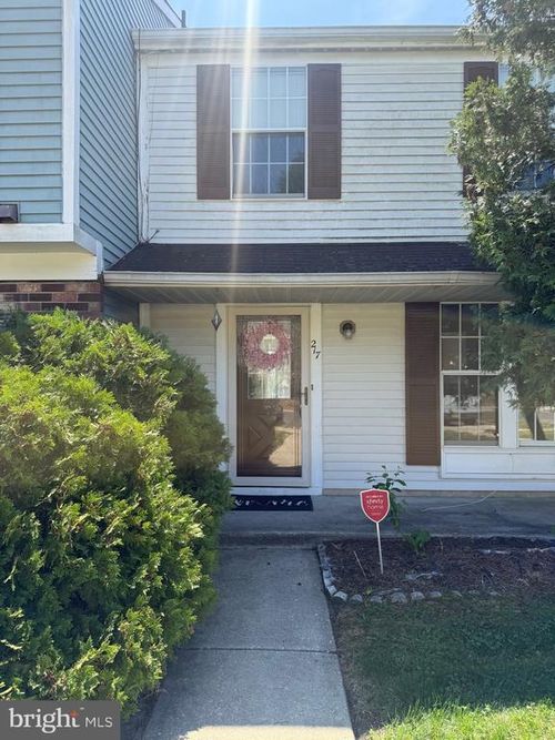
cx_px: 278
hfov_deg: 56.8
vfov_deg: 71.6
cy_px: 370
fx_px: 513
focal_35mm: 24
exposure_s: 1/1156
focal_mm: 6.76
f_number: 1.78
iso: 80
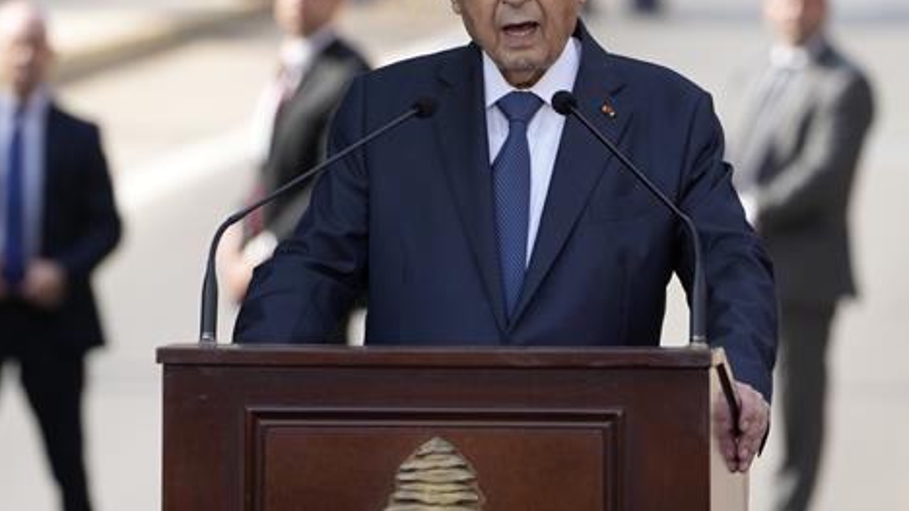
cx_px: 503
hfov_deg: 5.3
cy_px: 222
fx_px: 9784
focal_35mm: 406
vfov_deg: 3.0
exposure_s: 1/500
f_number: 6.3
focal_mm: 279
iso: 400
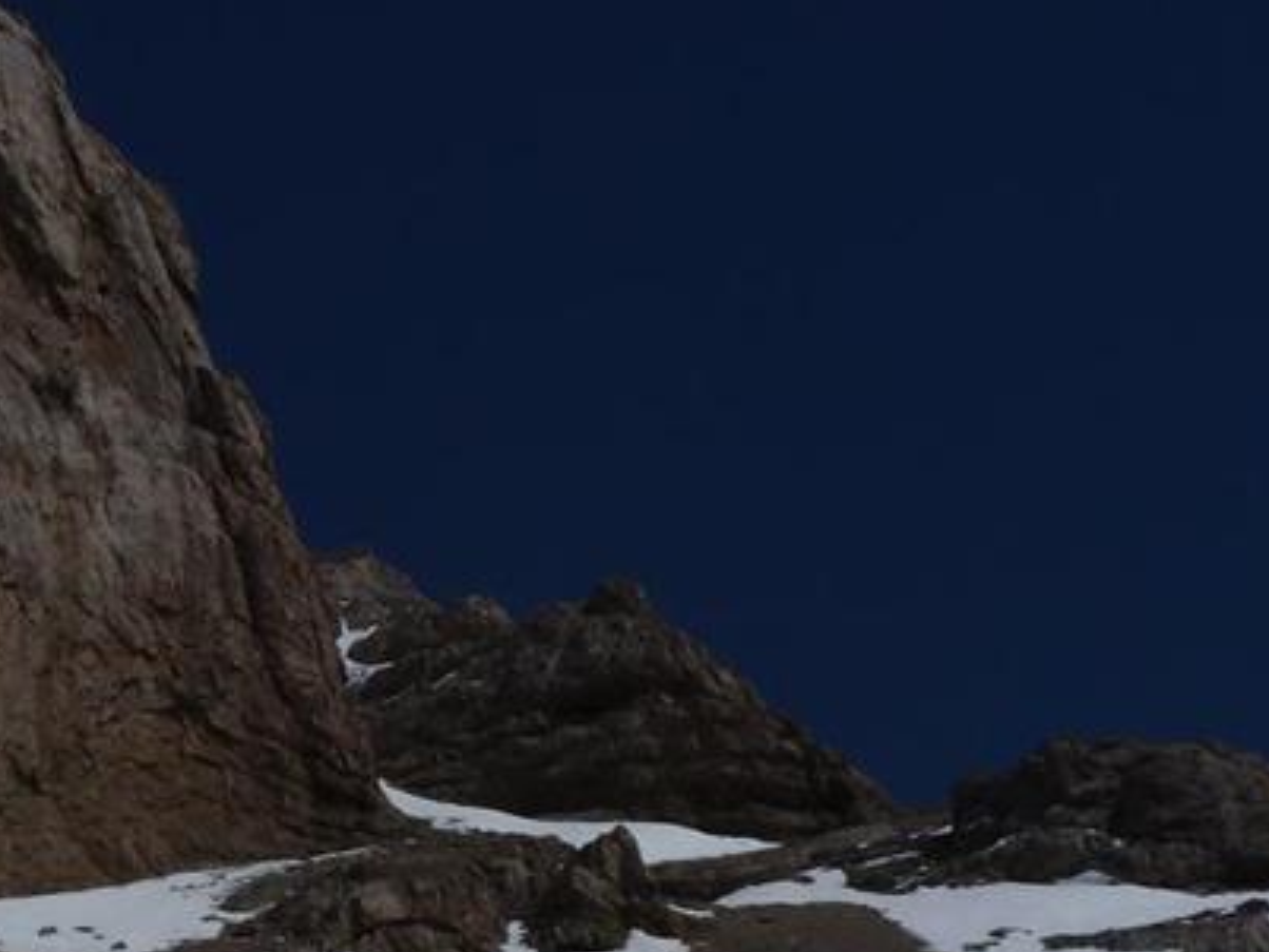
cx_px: 184
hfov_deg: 16.9
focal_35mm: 115
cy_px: 851
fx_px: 4217
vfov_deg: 12.8
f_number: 6.3
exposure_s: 1/2000
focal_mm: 8
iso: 100
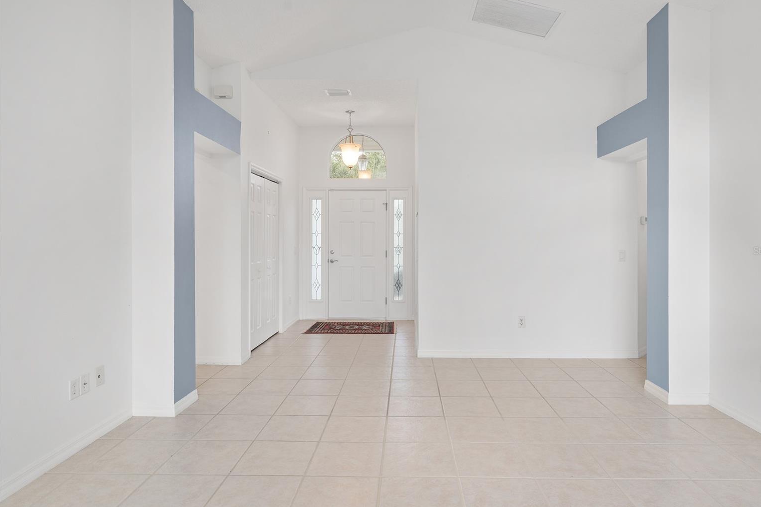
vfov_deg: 59.5
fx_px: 444
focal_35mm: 21
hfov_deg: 81.2
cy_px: 251
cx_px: 398
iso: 125
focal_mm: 20
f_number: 7.1
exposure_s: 1/6
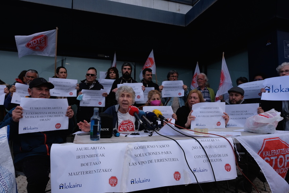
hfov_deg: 73.7
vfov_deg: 53.1
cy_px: 96
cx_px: 144
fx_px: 193
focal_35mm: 24
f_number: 6.4
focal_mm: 16
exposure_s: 1/800
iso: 400
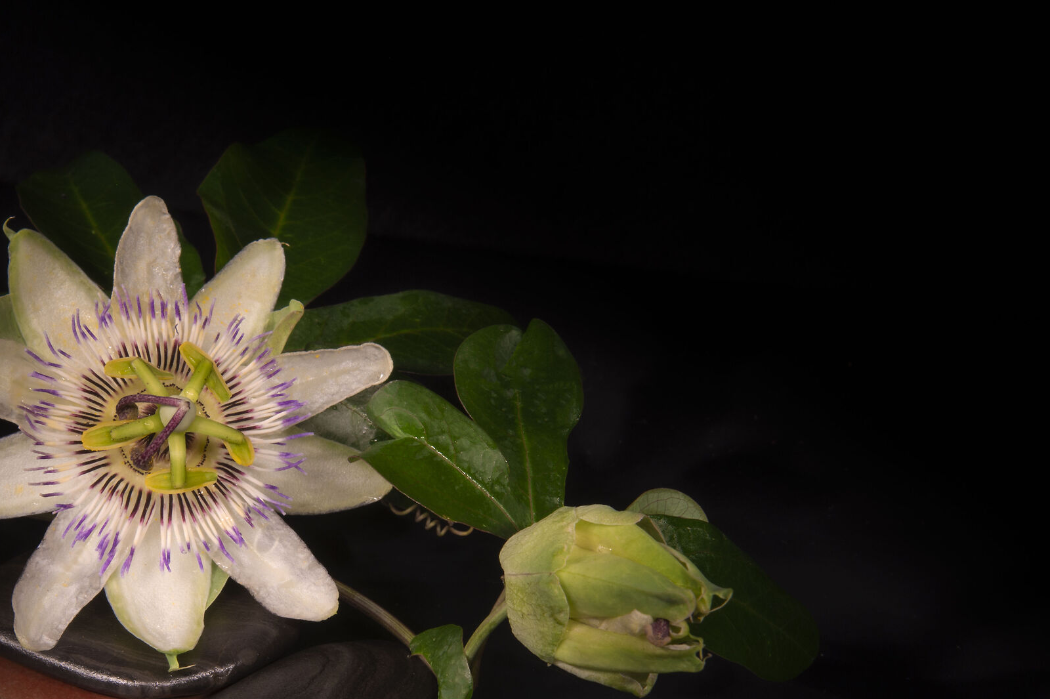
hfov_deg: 16.6
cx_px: 316
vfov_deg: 11.1
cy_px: 508
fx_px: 3585
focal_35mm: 123
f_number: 22
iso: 100
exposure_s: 15
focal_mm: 82
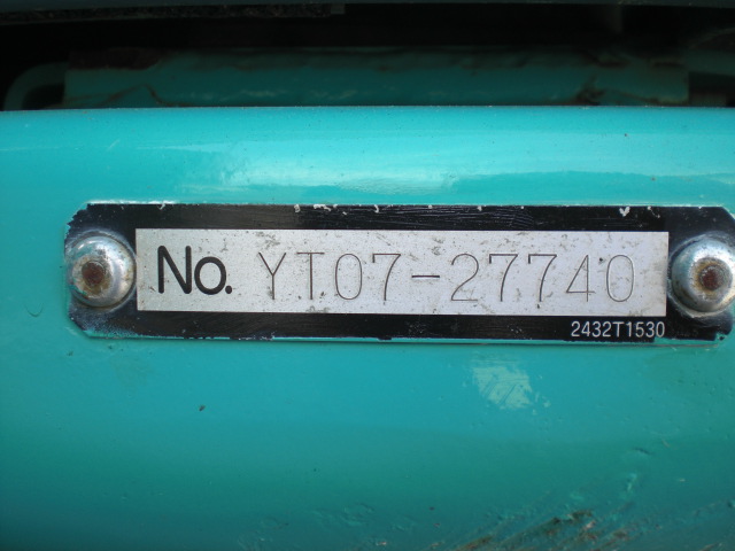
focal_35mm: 38
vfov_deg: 37.7
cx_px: 368
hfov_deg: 49.0
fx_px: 807
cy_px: 276
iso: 64
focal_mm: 6.3
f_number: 3.1
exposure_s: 1/125
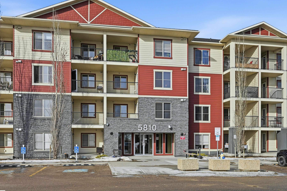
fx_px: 263
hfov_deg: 57.2
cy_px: 99
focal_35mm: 33
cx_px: 153
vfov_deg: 40.0
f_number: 8
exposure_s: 1/1000
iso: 100
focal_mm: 30
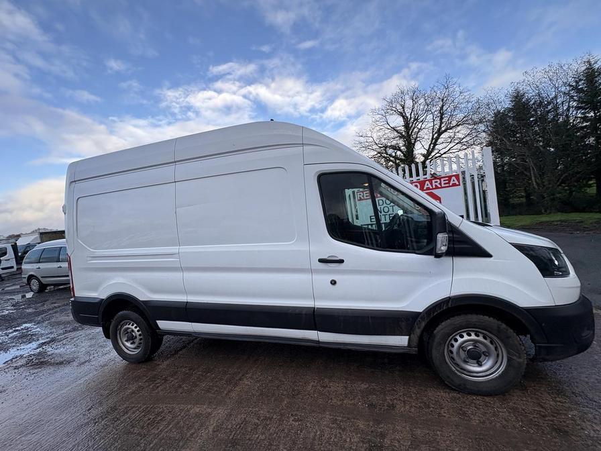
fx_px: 243
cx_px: 300
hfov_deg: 102.1
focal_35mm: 14
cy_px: 226
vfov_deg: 85.7
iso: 40
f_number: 2.2
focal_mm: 2.22
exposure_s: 1/357
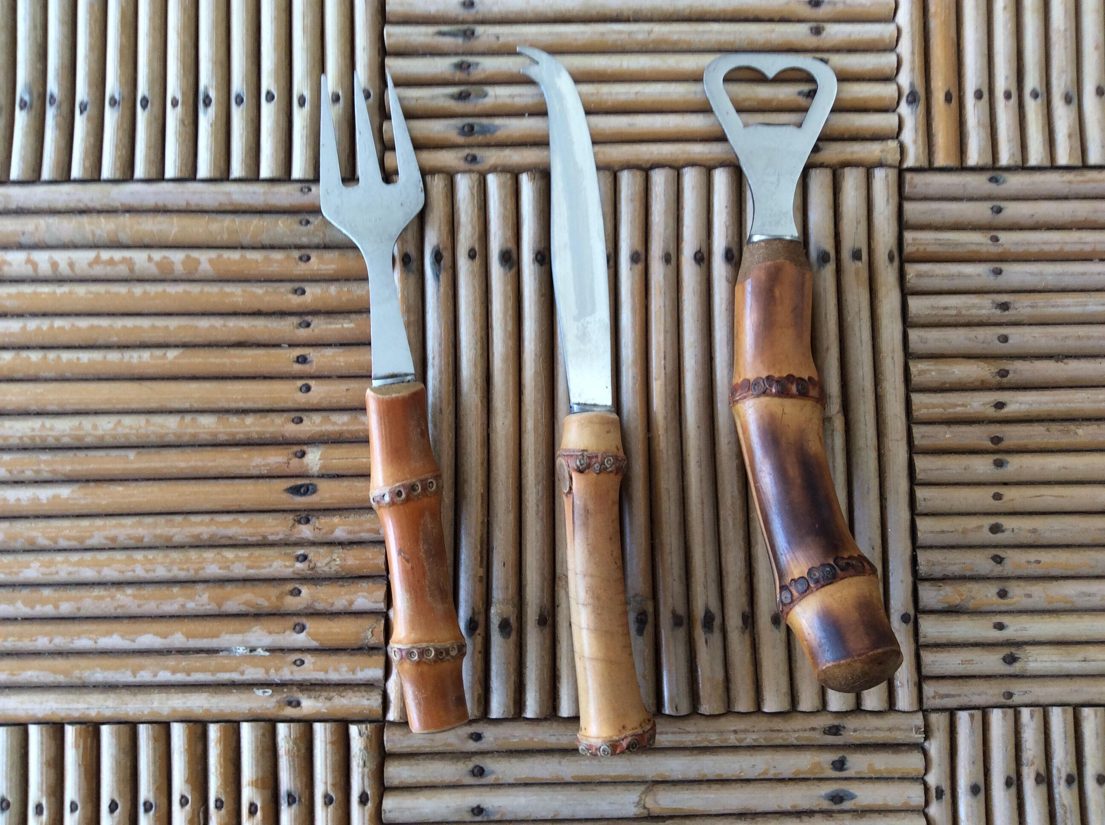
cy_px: 412
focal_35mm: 32
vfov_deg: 44.1
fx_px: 1020
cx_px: 552
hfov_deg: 56.9
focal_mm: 3.3
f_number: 2.4
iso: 32
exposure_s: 1/25
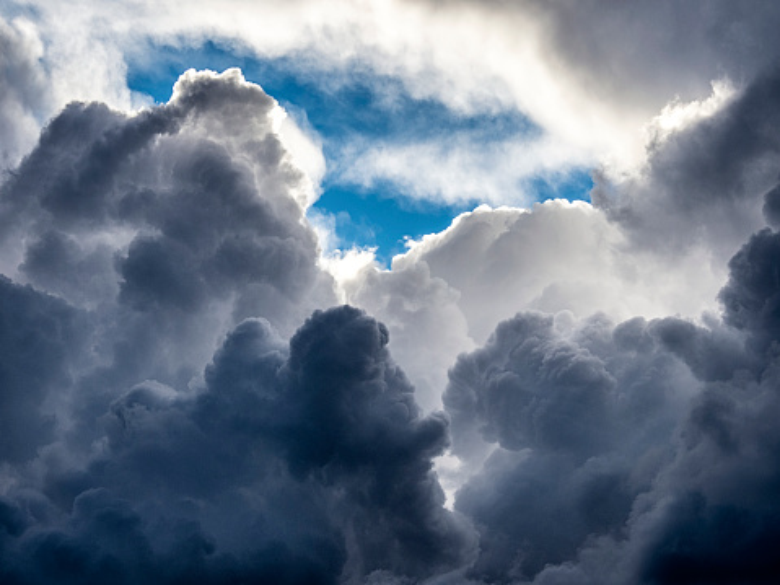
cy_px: 292
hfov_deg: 9.9
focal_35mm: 200
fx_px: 4505
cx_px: 390
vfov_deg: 7.4
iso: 200
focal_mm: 100
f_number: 8
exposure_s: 1/320
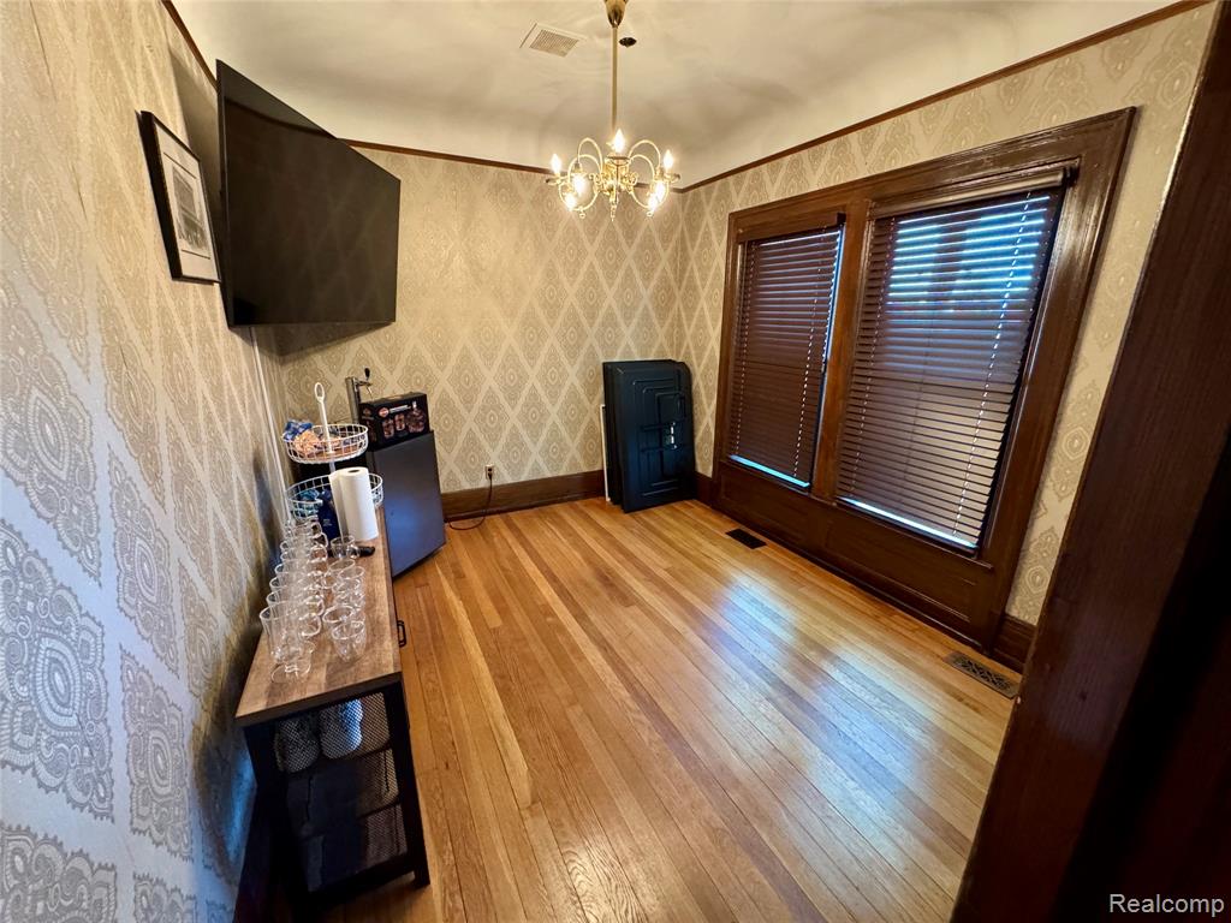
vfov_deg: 85.7
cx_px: 616
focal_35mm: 14
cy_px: 462
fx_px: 498
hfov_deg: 102.1
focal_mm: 2.22
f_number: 2.2
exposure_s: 1/60
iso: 1000
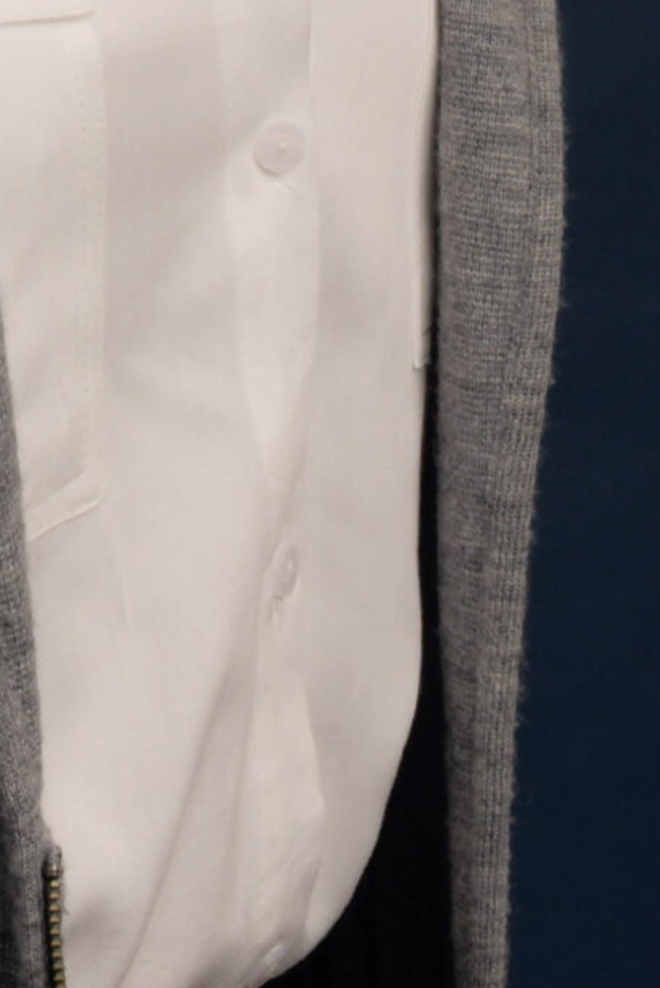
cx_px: -345
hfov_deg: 6.5
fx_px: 5714
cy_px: -648
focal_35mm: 208
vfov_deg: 9.5
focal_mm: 56
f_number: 18
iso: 100
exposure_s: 1/160
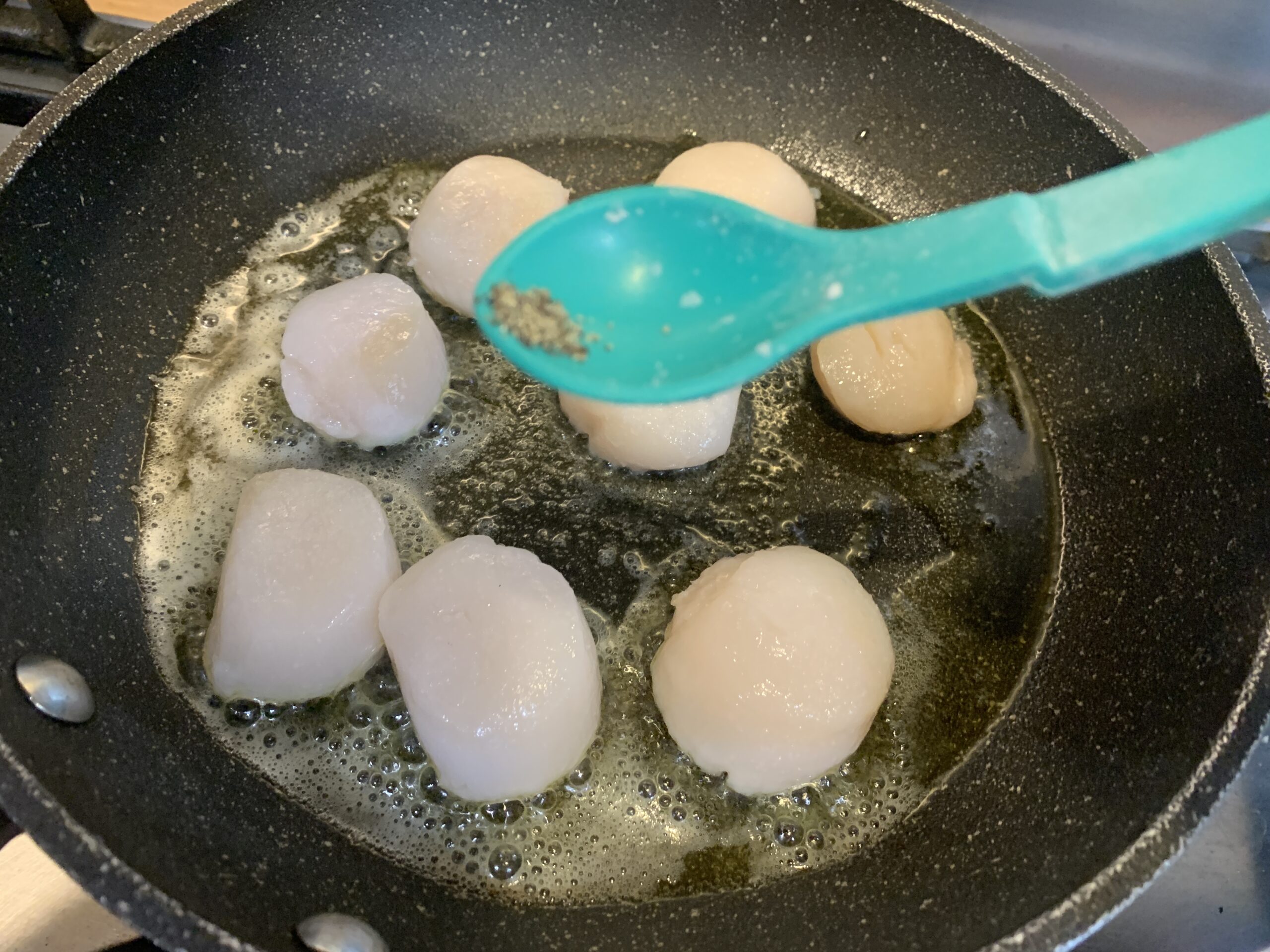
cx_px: 635
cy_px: 476
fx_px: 954
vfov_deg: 53.1
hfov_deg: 67.3
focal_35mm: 26
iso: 250
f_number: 1.8
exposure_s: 1/33
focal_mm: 4.25
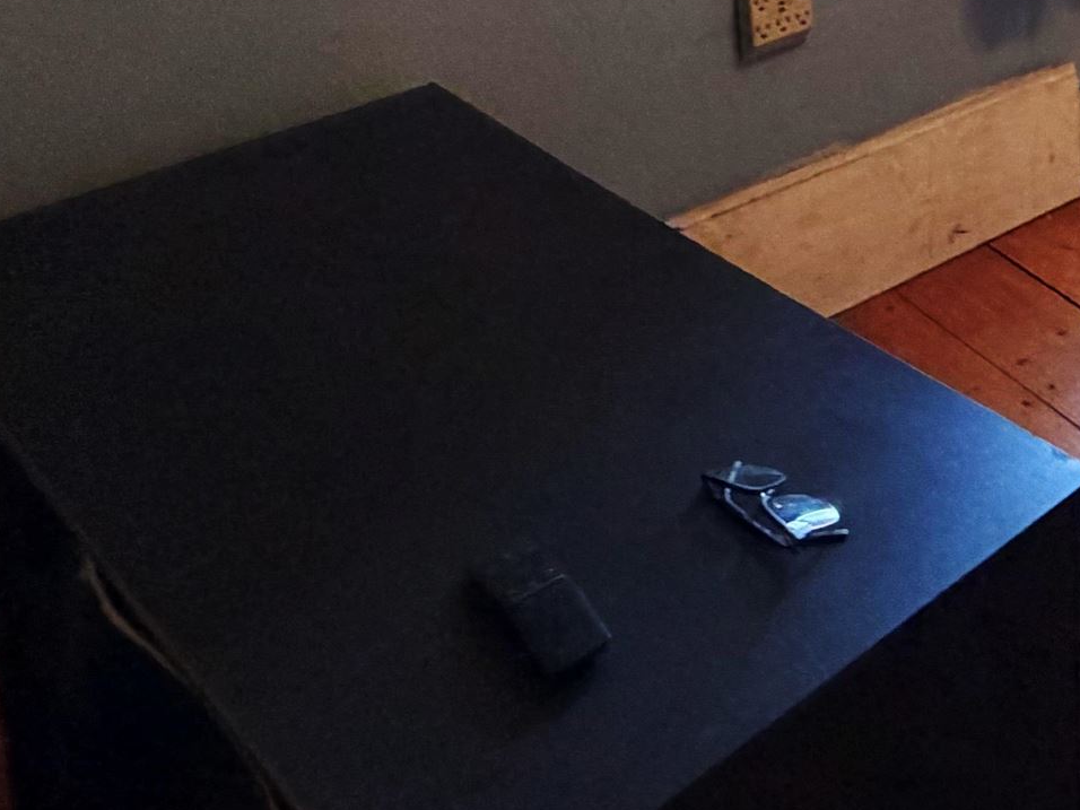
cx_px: 1706
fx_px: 1404
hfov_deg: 26.5
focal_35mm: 45
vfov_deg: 24.4
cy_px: -433
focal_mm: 2.22
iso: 320
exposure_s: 1/60
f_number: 2.2
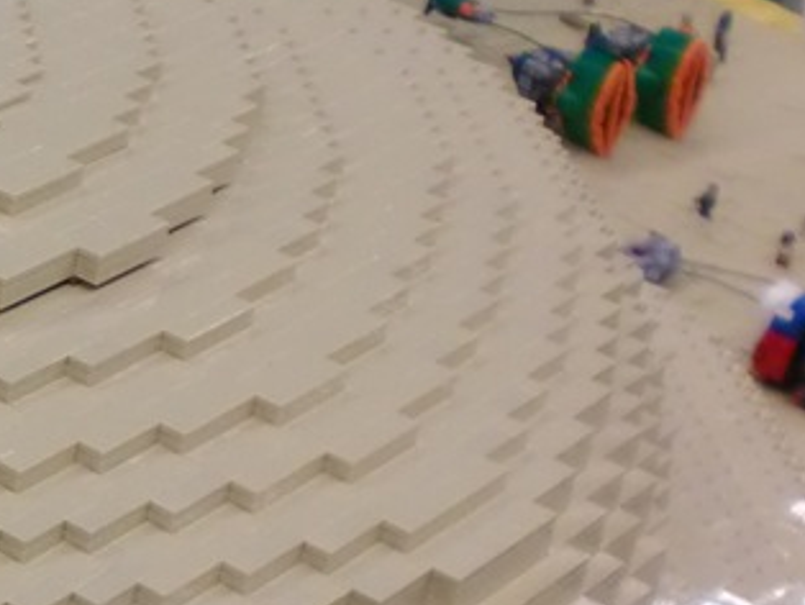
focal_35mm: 114
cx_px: -364
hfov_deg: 16.0
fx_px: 2653
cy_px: 413
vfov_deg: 13.0
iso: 250
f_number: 3.1
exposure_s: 1/60
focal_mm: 6.3
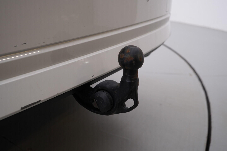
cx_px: 114
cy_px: 76
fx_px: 227
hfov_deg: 53.1
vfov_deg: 36.9
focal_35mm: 36
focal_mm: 24
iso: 125
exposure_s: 1/80
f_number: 4
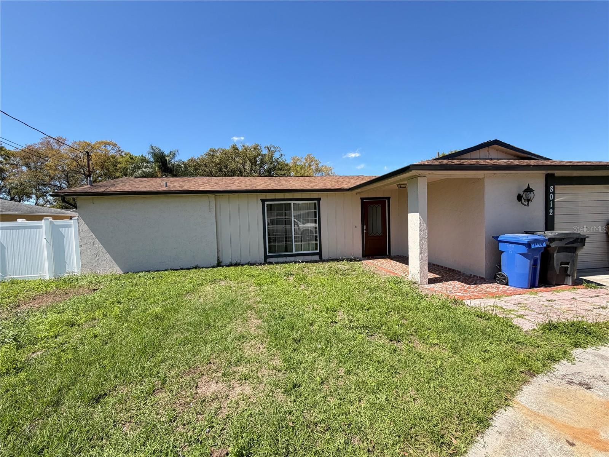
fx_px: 246
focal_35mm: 14
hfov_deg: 102.1
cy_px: 228
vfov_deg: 85.7
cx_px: 304
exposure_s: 1/717
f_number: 2.2
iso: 40
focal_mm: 2.22
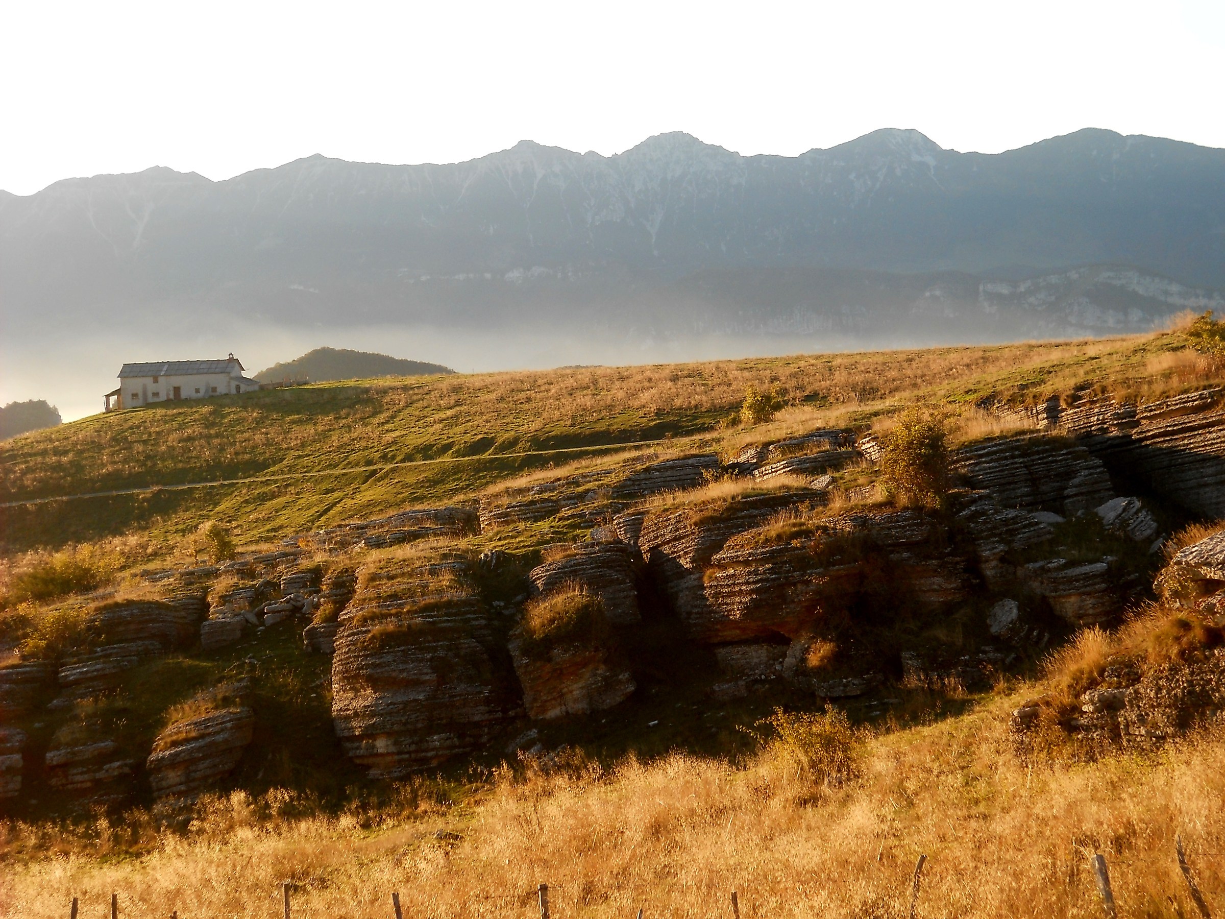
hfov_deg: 25.3
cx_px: 612
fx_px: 2725
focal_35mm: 77
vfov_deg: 19.1
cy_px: 460
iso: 80
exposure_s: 1/125
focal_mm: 12.71
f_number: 4.4
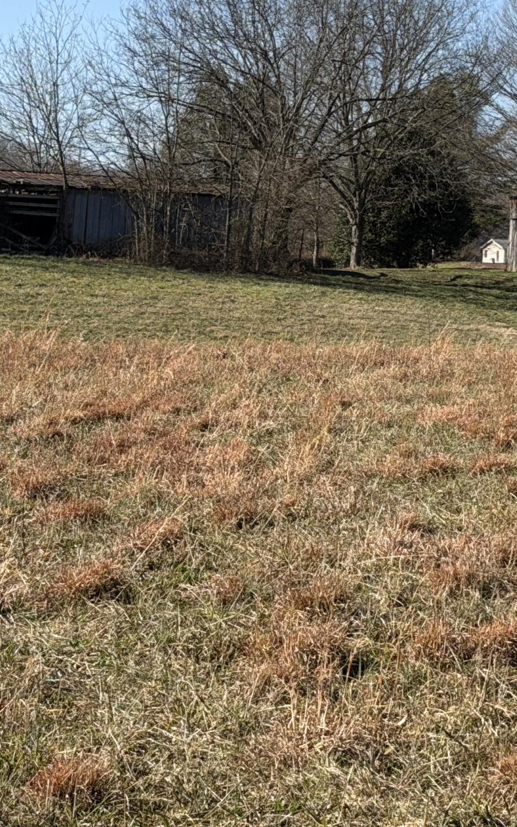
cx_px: 352
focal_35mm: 121
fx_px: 2728
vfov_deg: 17.2
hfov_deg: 10.8
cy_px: 338
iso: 64
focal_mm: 6.76
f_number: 1.78
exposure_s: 1/4329
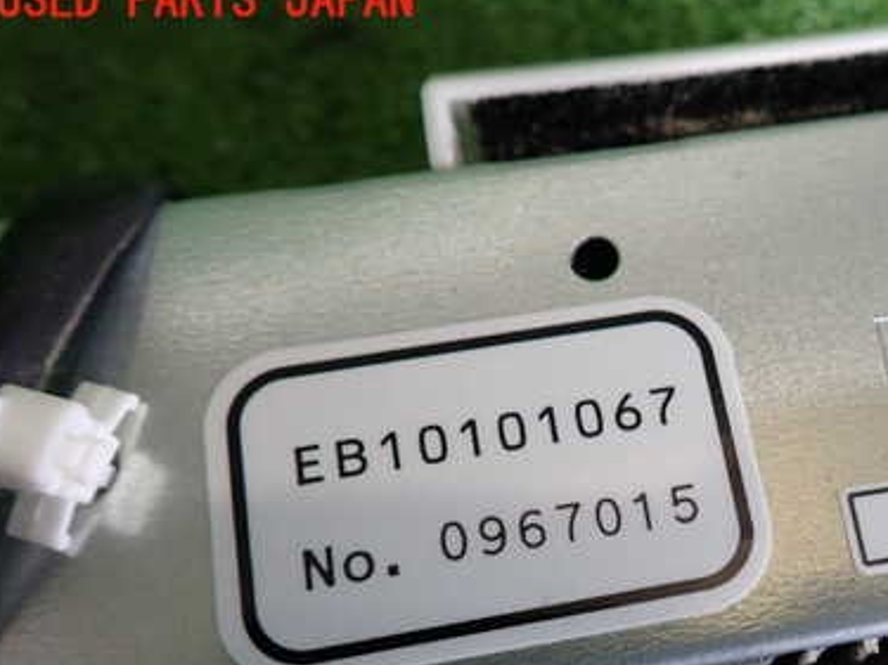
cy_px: 504
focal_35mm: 40
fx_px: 1026
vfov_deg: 35.1
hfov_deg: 44.8
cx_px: 694
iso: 200
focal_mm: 4.5
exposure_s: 1/60
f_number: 2
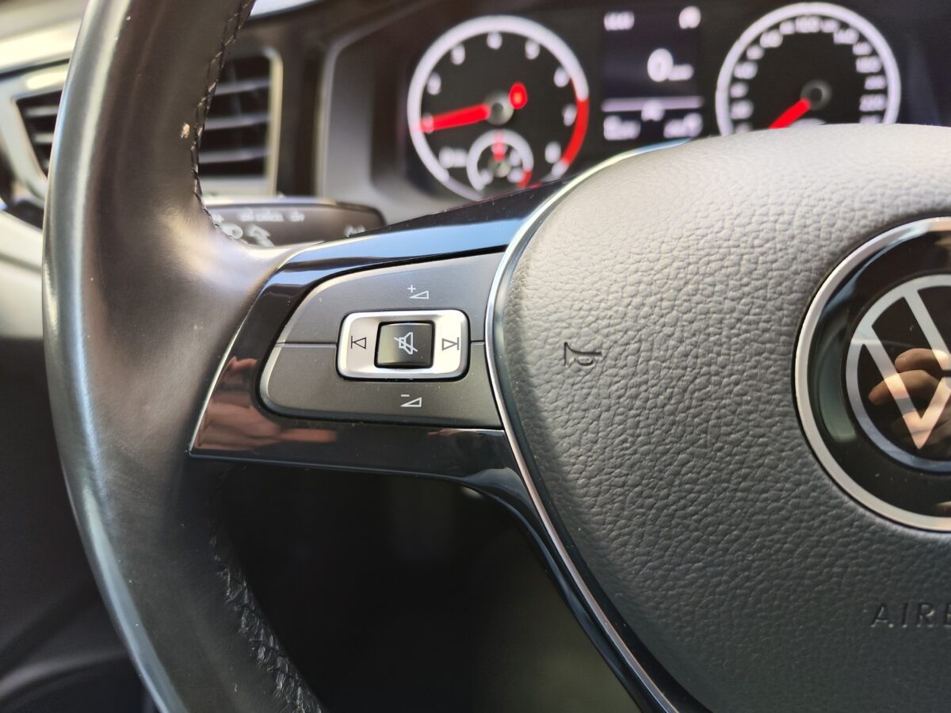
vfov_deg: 58.9
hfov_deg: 73.9
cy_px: 356
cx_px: 476
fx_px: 632
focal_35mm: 23
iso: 512
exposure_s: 1/97.1
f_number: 1.69
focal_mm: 7.01
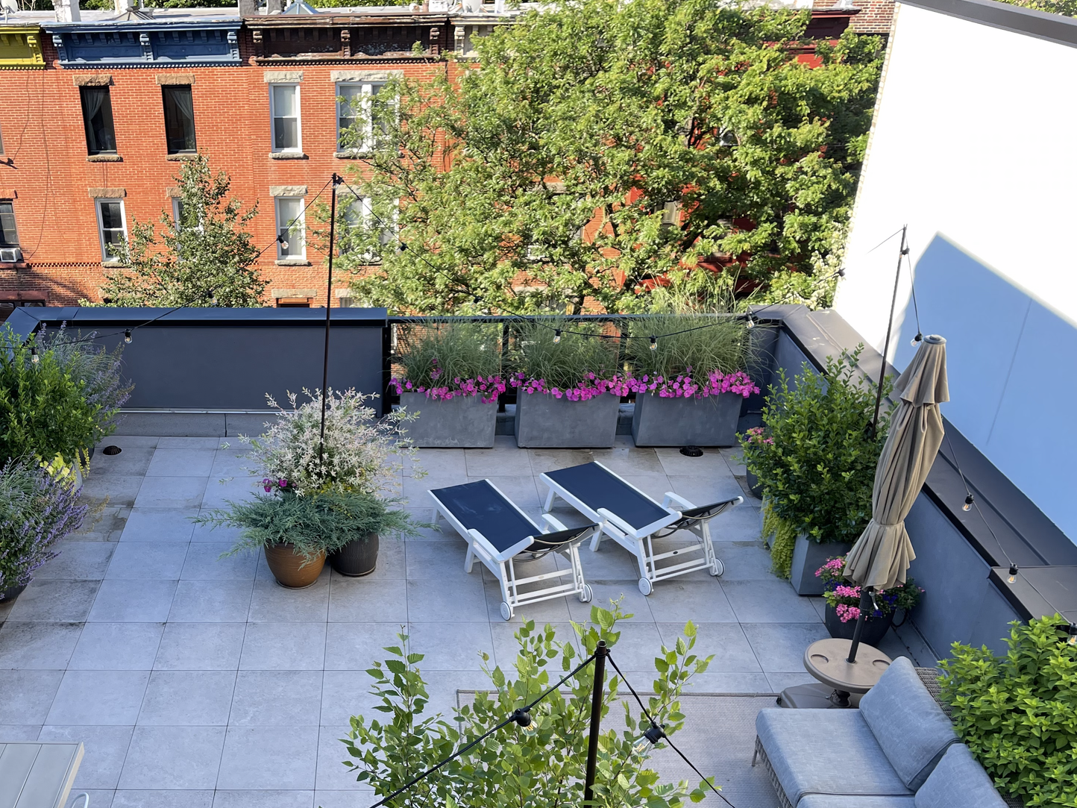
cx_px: 340
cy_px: 550
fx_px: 1120
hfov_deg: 50.2
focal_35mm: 36
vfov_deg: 39.1
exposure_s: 1/348
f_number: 1.6
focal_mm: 5.1
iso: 32
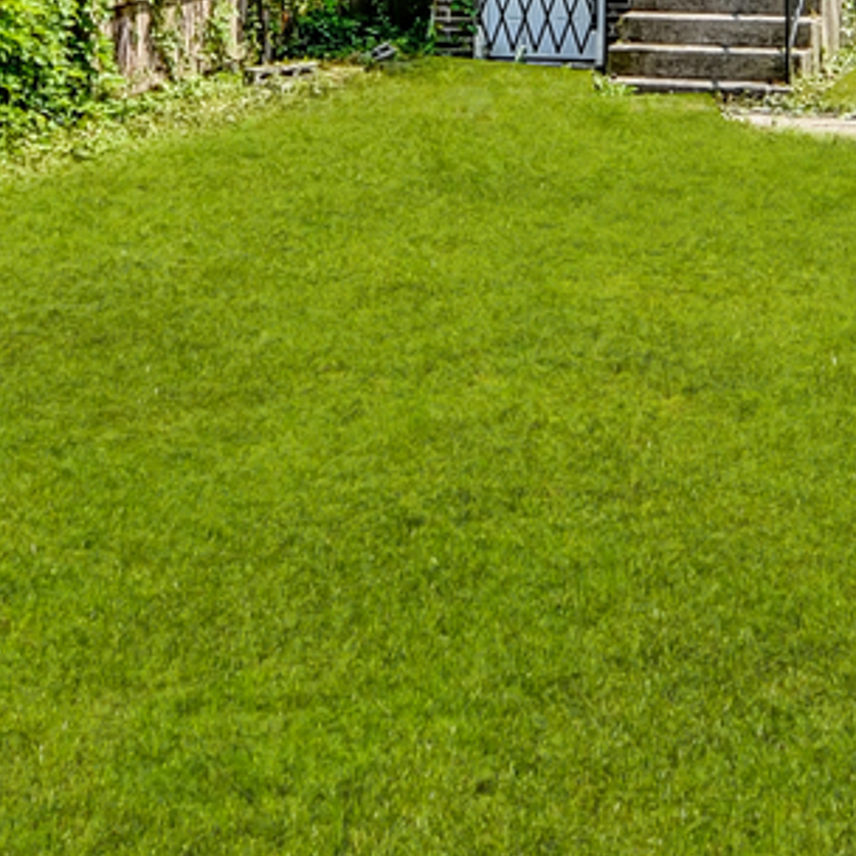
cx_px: 690
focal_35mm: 68
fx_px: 1902
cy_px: -504
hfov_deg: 24.9
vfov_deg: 20.7
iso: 200
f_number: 3.5
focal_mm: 10
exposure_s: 1/5000
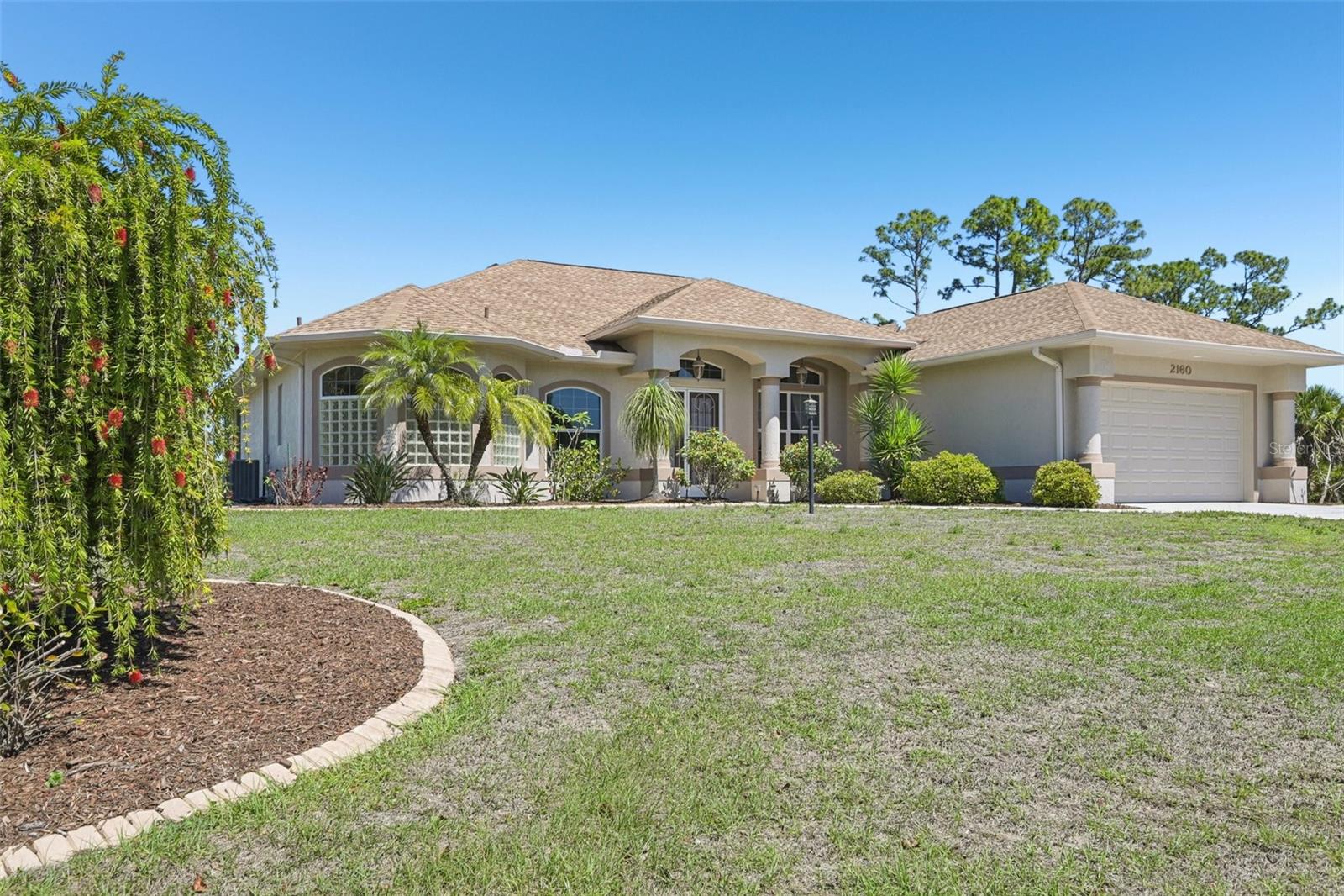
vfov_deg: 49.5
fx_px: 970
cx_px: 672
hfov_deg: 69.4
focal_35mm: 26
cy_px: 448
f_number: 8
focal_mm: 26
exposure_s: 1/1000
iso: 400
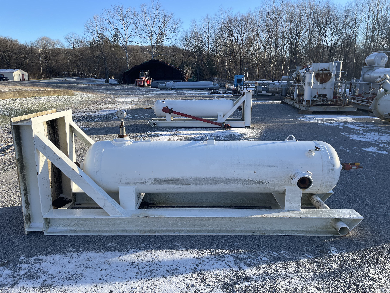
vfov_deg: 53.1
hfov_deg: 67.3
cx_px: 195
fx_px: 293
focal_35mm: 26
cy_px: 146
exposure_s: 1/1261
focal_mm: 4.2
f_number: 1.6
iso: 32
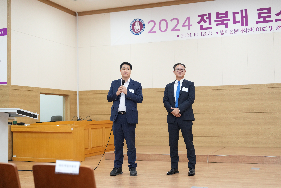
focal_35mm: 51
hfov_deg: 38.9
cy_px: 94
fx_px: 398
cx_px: 140
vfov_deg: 26.5
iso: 800
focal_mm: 51
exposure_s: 1/125
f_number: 2.8
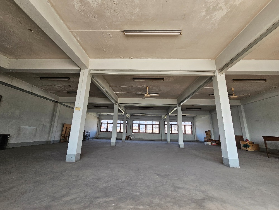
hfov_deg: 106.2
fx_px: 105
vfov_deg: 89.9
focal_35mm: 13
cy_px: 105
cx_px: 140
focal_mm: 2.2
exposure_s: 1/100
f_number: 2.2
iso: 50
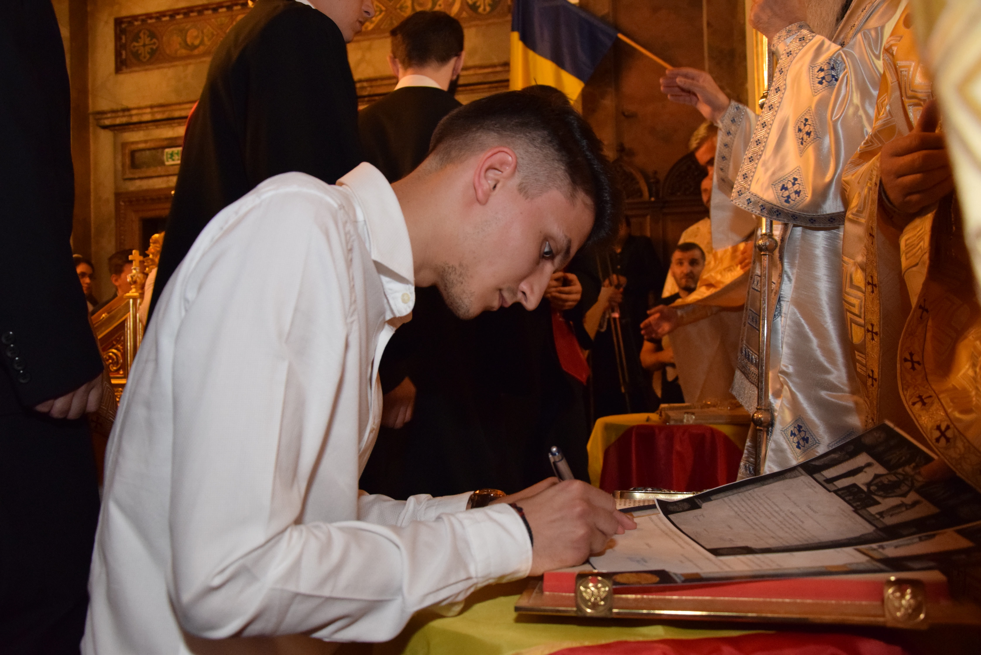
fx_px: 899
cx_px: 490
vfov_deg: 40.0
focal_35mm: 33
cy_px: 328
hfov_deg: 57.2
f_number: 3.8
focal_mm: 22
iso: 2000
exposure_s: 1/50
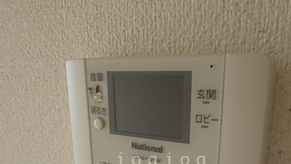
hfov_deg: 57.9
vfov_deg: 32.1
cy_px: 161
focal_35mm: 34
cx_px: 163
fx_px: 262
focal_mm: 3.7
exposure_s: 1/40
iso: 200
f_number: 3.5
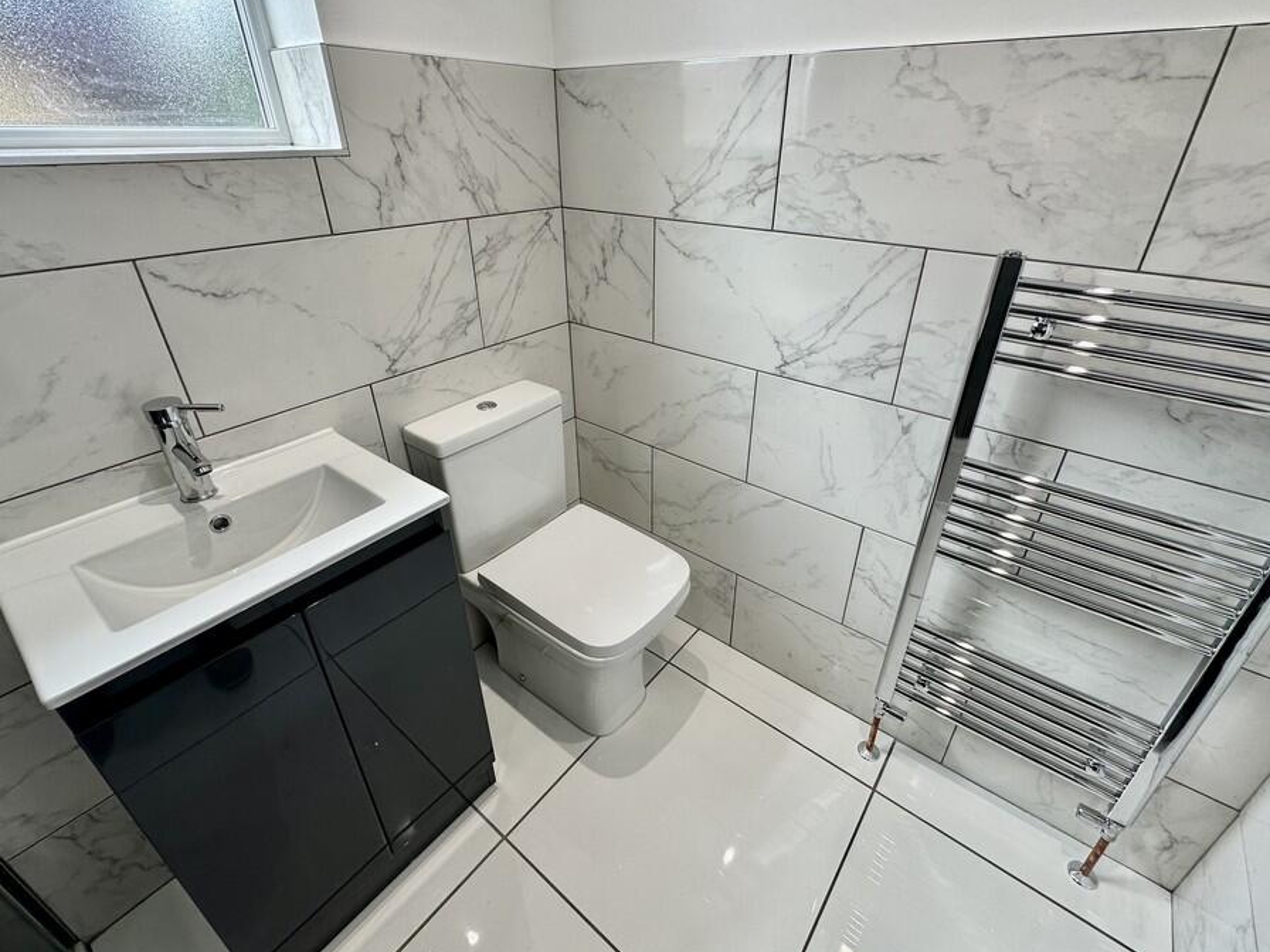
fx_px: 587
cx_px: 658
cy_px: 445
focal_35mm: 16
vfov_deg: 78.0
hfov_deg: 94.5
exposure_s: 1/100
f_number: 2.2
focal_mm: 2.22
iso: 64
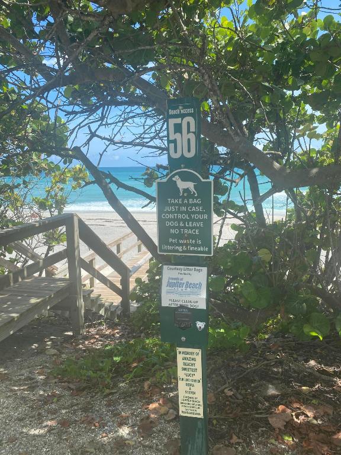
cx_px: 170
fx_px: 341
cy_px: 228
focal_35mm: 26
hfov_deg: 53.1
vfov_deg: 67.3
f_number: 1.8
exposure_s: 1/1362
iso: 32
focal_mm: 4.25
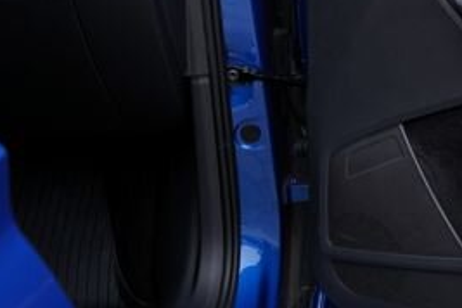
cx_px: 772
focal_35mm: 92
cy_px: -41
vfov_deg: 14.5
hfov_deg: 18.5
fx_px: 1181
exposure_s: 1/60
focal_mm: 24
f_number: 4
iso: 100
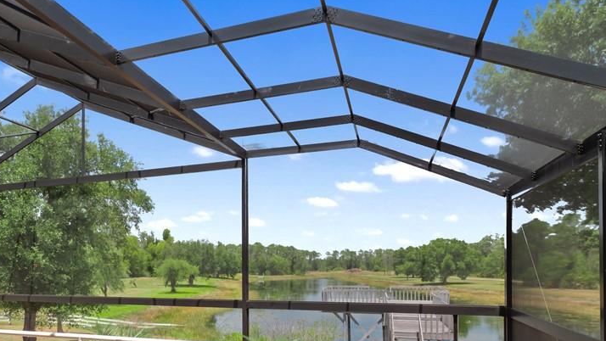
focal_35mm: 25
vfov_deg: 43.5
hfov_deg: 72.5
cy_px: 281
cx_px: 219
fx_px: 402
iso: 200
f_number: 7.1
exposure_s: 1/200
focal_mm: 8
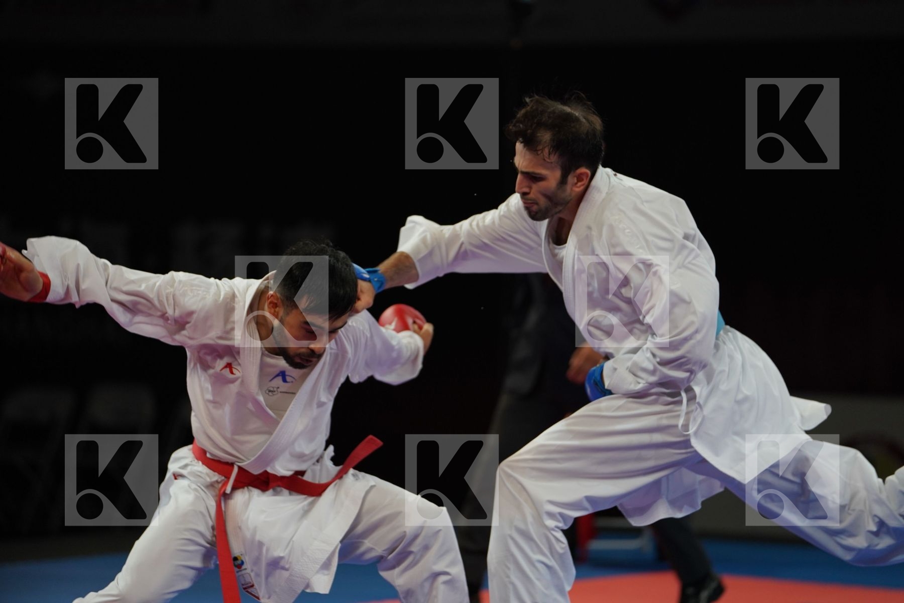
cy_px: 302
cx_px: 452
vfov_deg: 7.2
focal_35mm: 191
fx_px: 4796
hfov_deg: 10.8
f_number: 2.8
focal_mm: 191
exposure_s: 1/1000
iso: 1250
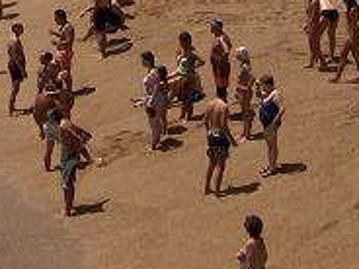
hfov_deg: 8.1
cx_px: -133
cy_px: -269
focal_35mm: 242
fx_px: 2510
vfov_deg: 6.0
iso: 50
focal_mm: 8
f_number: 4.8
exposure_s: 1/1333
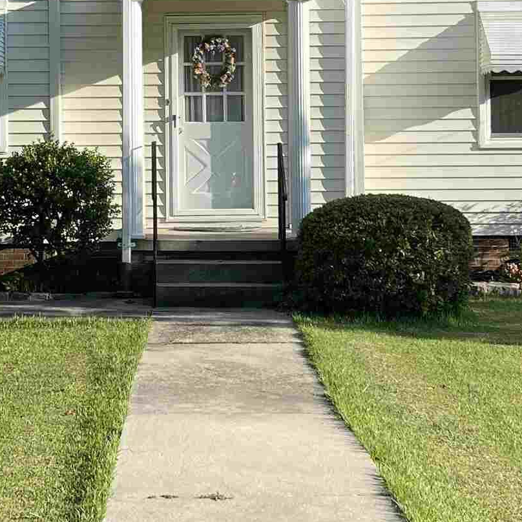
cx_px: 189
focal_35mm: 84
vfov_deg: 20.4
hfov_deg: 20.6
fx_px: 1433
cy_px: 115
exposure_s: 1/1597
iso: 32
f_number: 1.6
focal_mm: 5.1
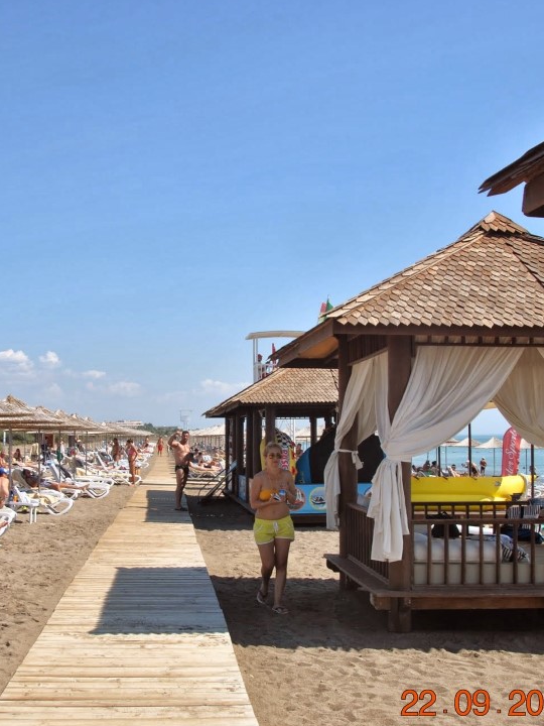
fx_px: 964
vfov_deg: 41.2
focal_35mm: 46
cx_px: 219
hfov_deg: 31.4
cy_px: 374
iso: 100
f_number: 8
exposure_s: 1/250
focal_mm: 20
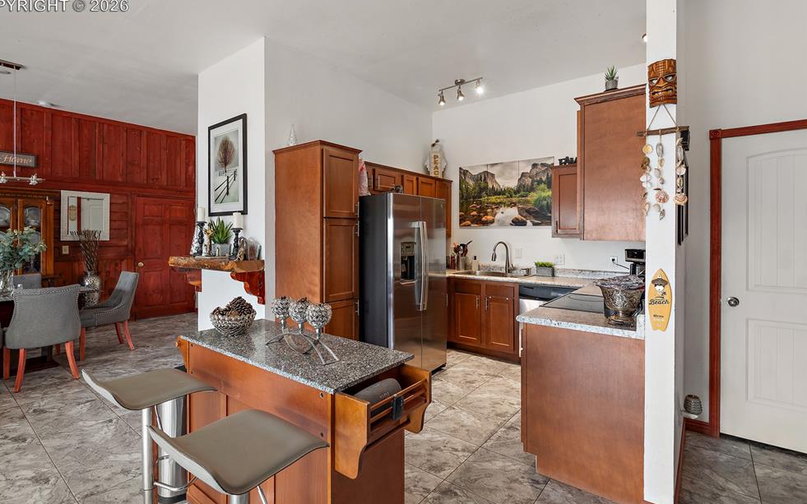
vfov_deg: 68.0
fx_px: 374
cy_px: 246
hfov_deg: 94.3
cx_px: 388
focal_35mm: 17
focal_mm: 16
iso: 100
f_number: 8
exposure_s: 1/1.25
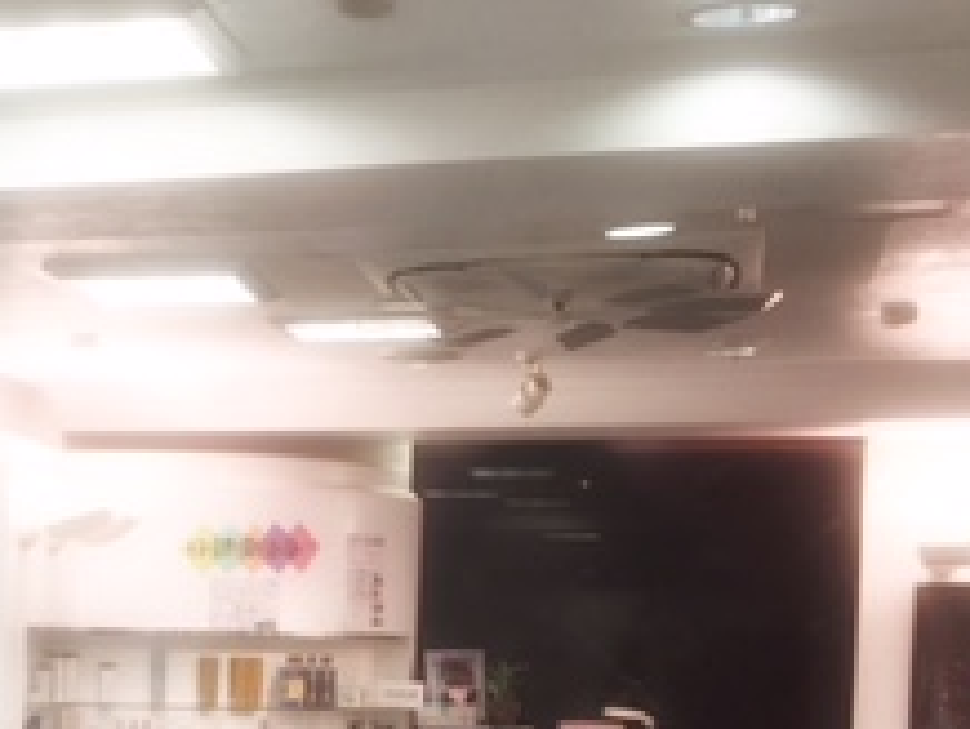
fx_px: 2384
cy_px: 782
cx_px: -320
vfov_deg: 16.9
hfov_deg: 20.8
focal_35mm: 85
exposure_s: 1/50
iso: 32
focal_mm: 4.15
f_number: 2.2
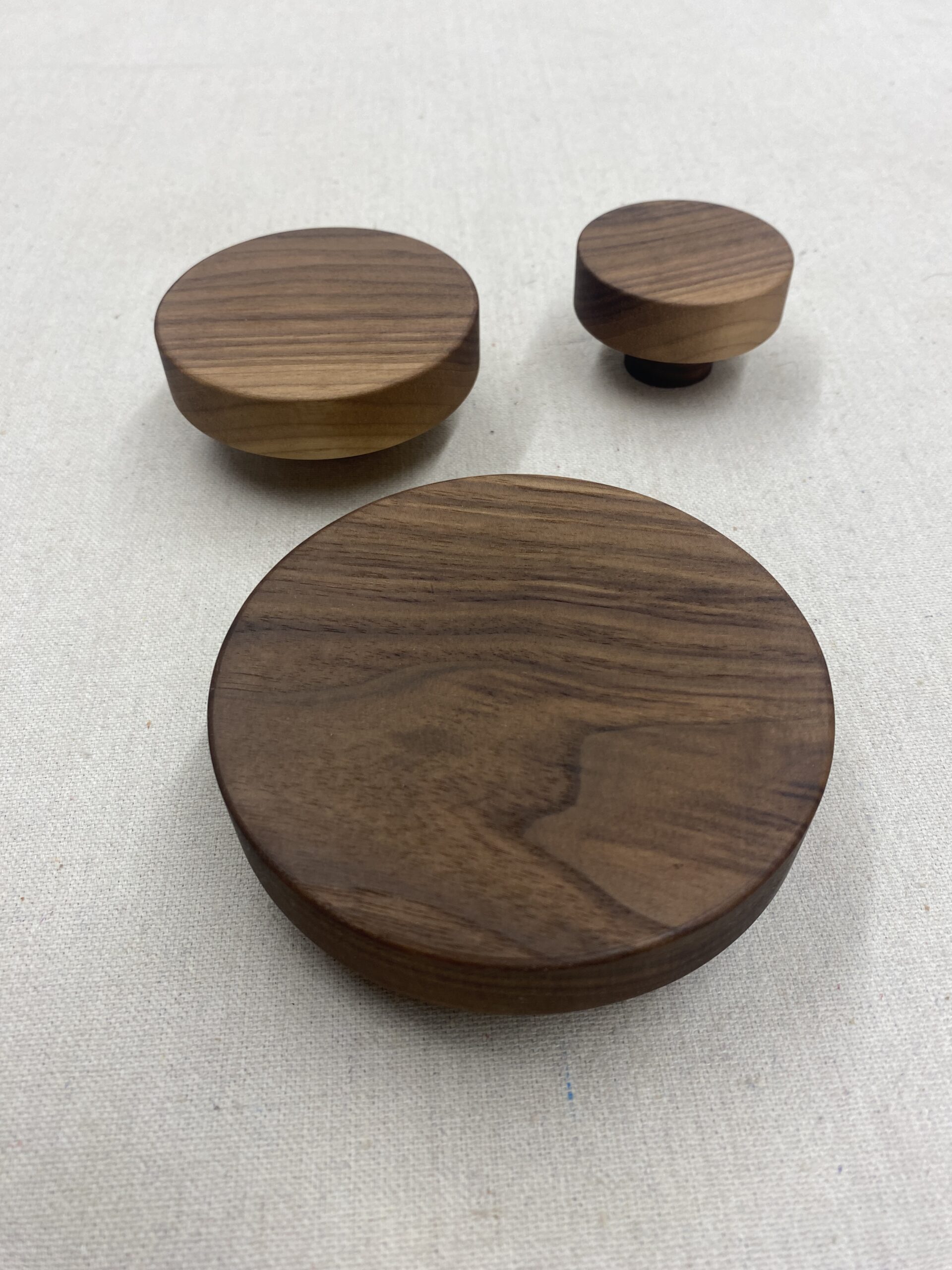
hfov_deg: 53.1
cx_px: 476
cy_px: 635
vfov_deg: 67.3
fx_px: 953
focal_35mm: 26
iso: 50
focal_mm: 4.25
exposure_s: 1/120
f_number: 1.8
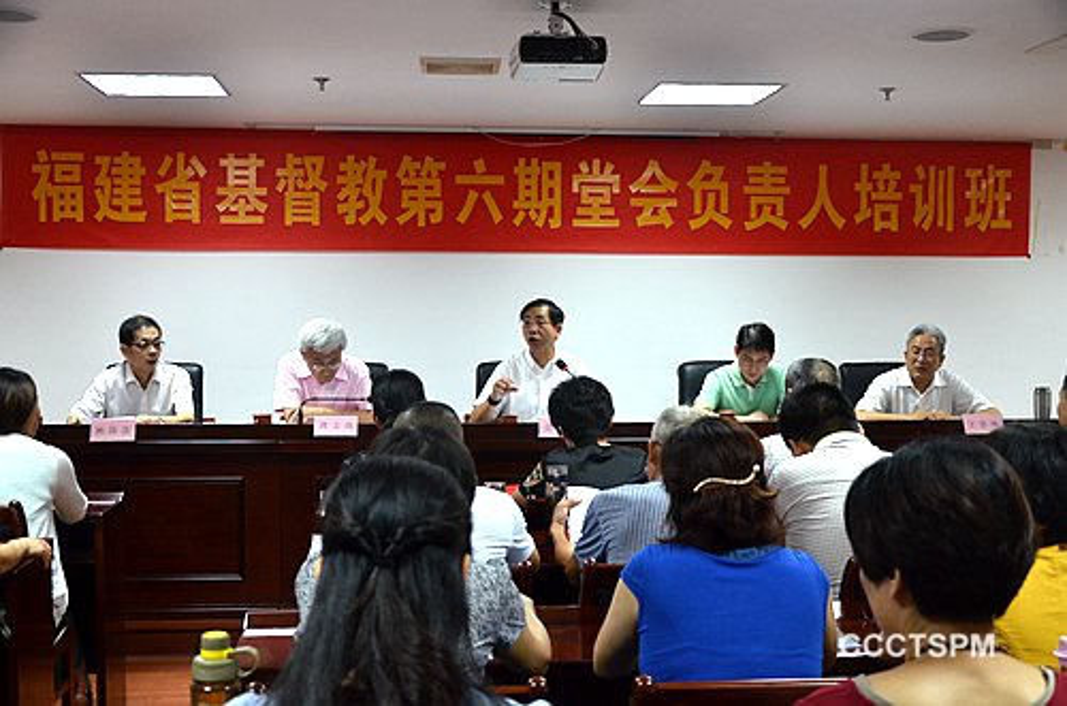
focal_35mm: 48
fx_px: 1419
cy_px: 353
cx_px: 534
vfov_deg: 27.9
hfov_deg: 41.2
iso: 800
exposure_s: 1/50
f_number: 4.2
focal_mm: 32
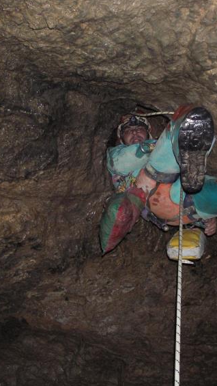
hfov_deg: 27.0
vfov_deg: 46.4
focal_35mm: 44
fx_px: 450
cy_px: 188
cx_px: 136
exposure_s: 1/30
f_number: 3.3
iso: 200
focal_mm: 6.3
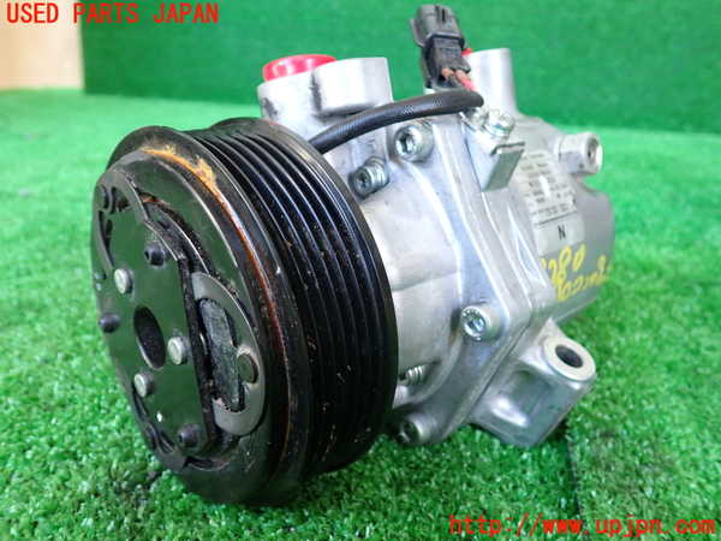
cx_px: 360
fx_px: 625
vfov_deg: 46.8
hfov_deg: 60.0
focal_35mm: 30
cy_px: 270
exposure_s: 1/40
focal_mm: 5.4
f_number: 2.3
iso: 200
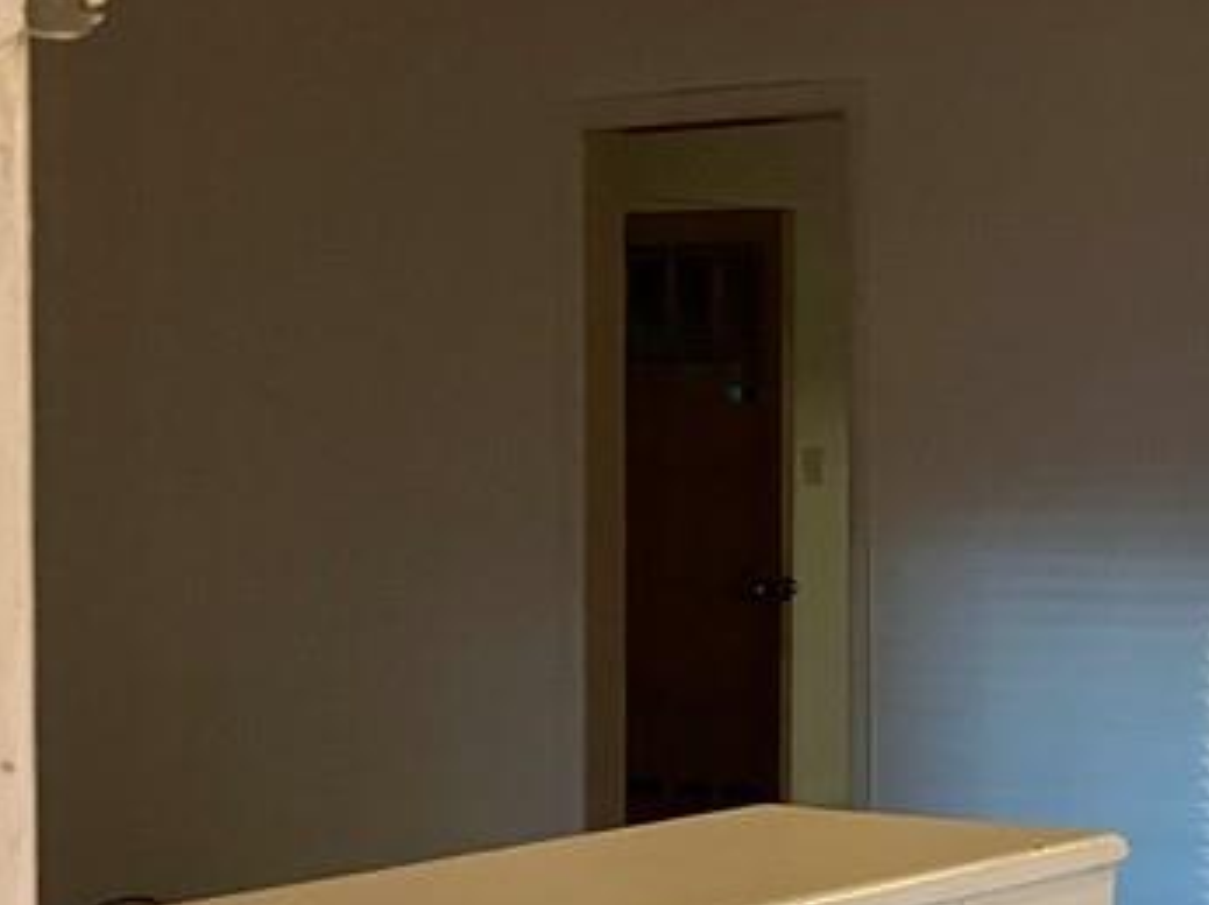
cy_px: 437
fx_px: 2687
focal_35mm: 77
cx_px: 1691
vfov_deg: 19.1
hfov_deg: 22.0
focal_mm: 4.2
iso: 200
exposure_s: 1/60
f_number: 1.6
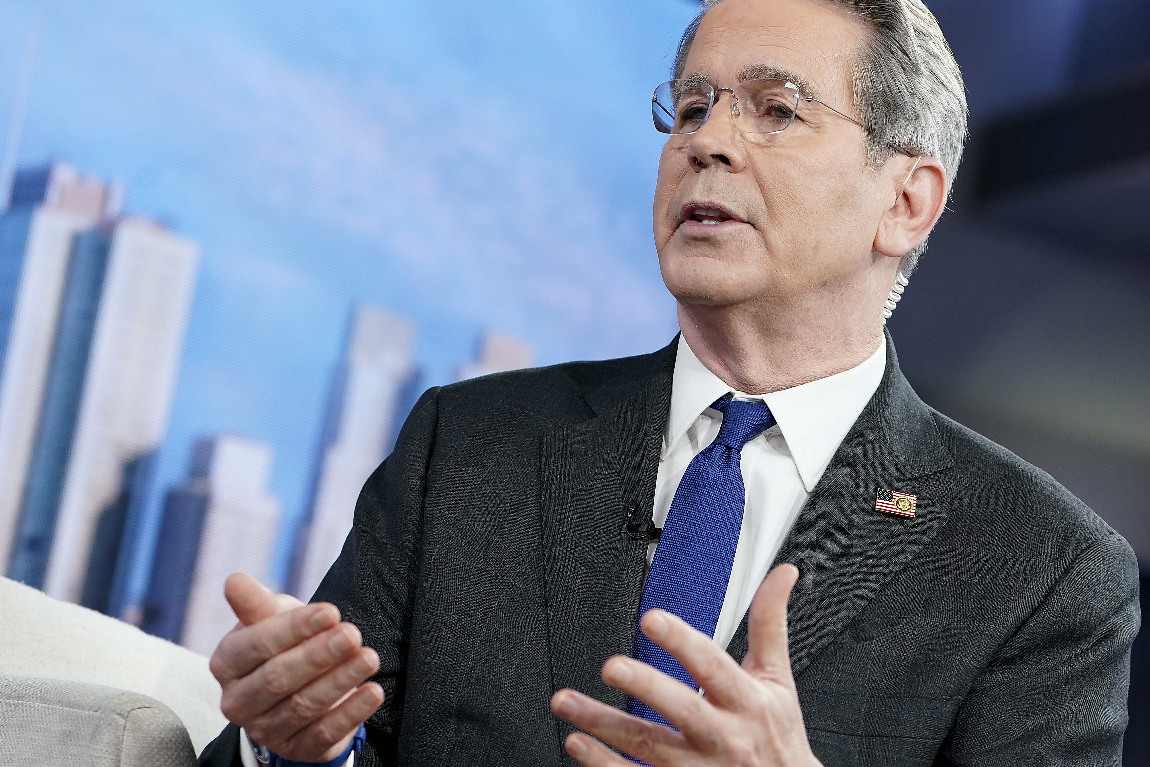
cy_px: 417
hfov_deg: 10.4
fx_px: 6293
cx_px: 709
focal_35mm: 197
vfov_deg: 7.0
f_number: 5.6
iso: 1600
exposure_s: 1/160
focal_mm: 150
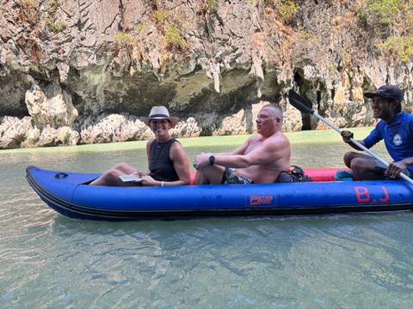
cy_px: 154
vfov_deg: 53.1
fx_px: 310
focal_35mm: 26
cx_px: 206
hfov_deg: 67.3
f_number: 1.6
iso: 50
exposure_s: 1/466
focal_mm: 5.96
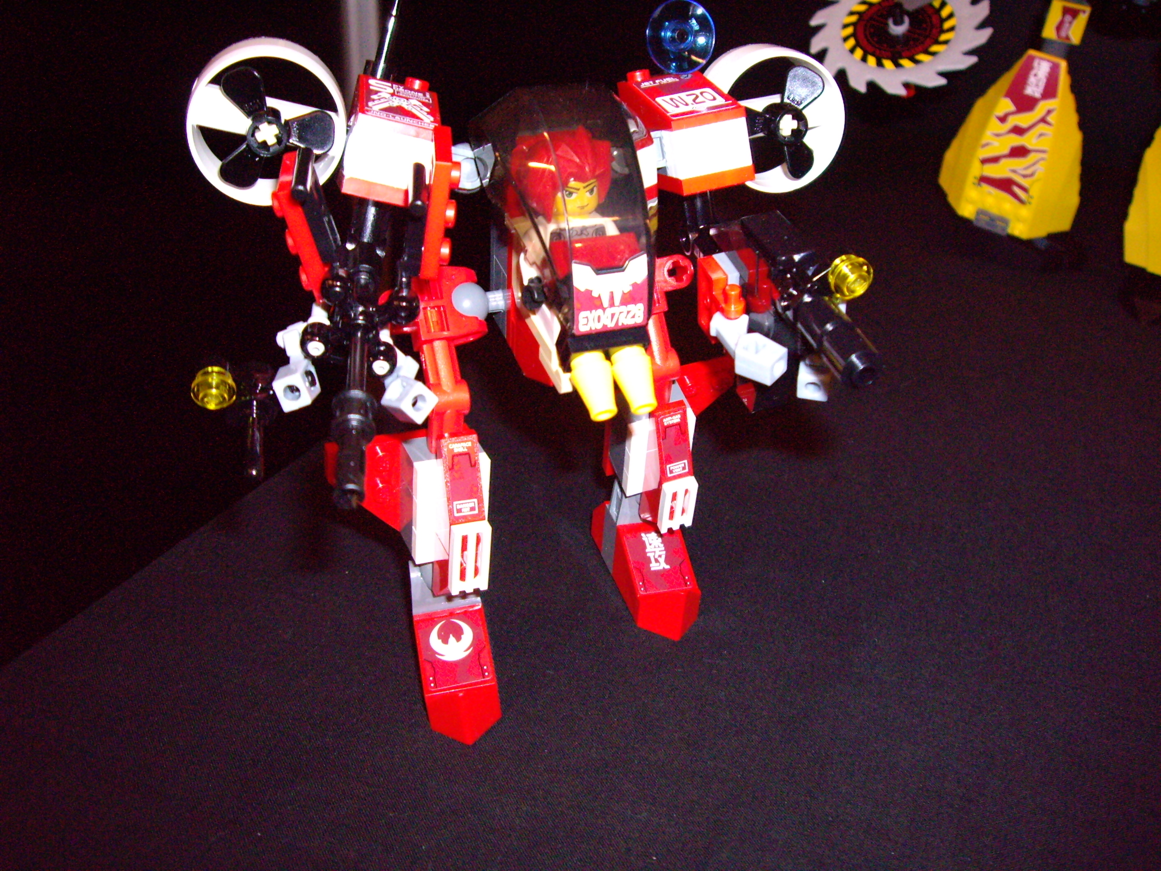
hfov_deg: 49.0
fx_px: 1274
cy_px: 436
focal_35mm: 38
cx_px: 580
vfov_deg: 37.7
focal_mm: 6.2
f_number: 2.7
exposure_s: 1/40
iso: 400
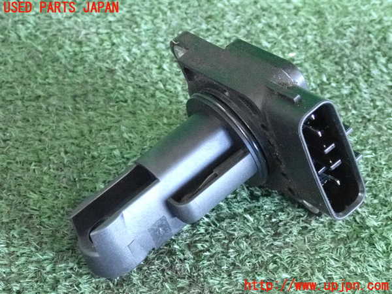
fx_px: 1064
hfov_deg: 20.9
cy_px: 147
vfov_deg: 15.7
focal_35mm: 94
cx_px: 196
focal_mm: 16.79
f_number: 4.7
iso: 6400
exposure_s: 1/125
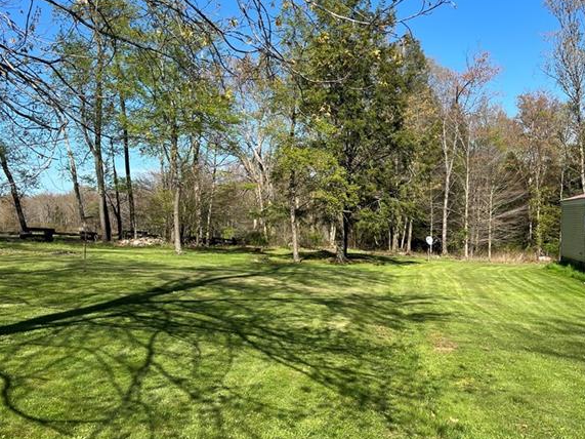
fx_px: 591
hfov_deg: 52.6
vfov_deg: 40.6
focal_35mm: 35
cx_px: 294
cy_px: 255
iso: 50
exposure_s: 1/2762
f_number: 1.5
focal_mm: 5.7
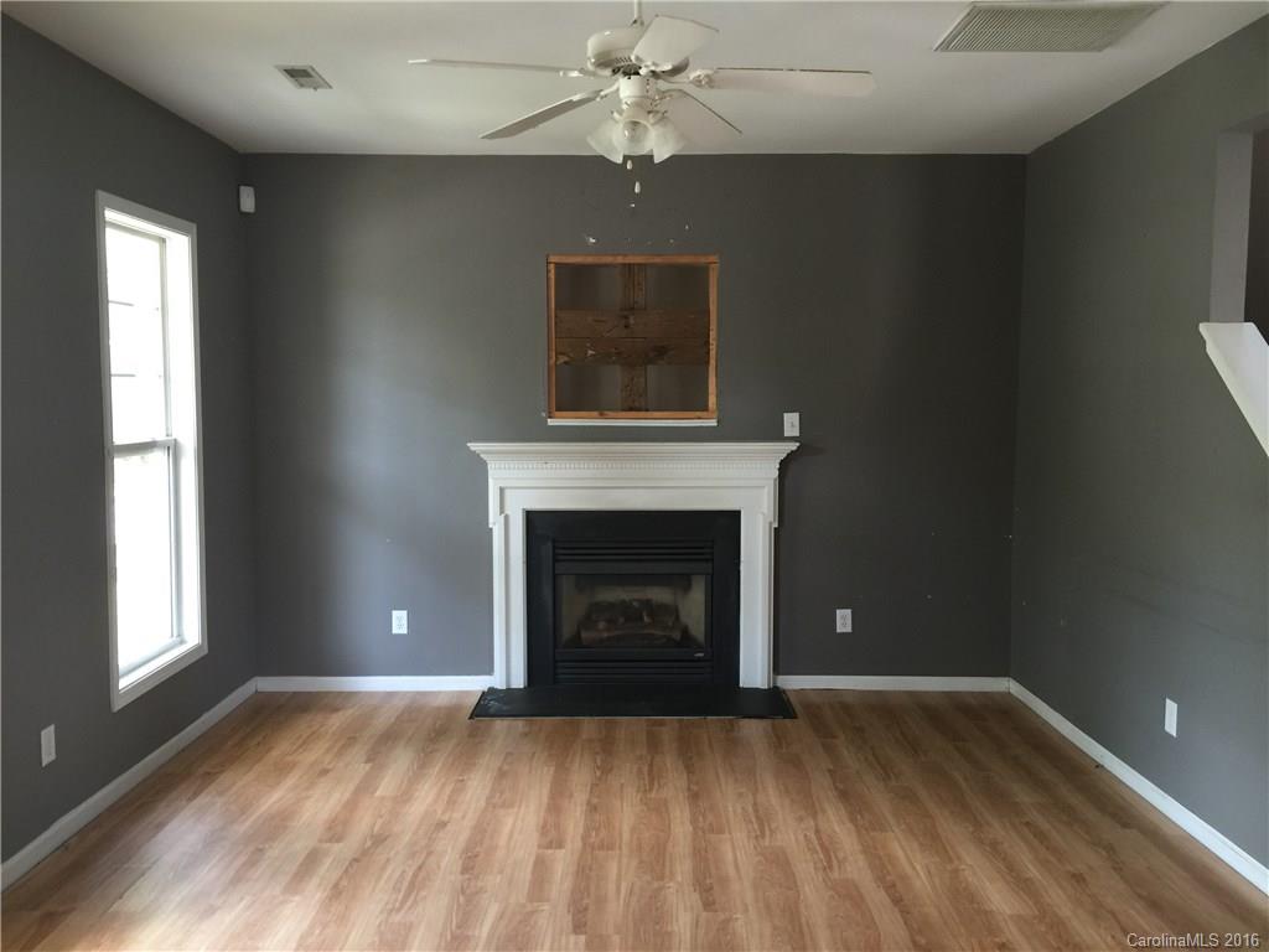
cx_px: 634
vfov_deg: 48.2
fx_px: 1063
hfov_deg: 61.7
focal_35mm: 29
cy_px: 476
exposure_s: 1/15
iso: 40
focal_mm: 4.15
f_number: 2.2
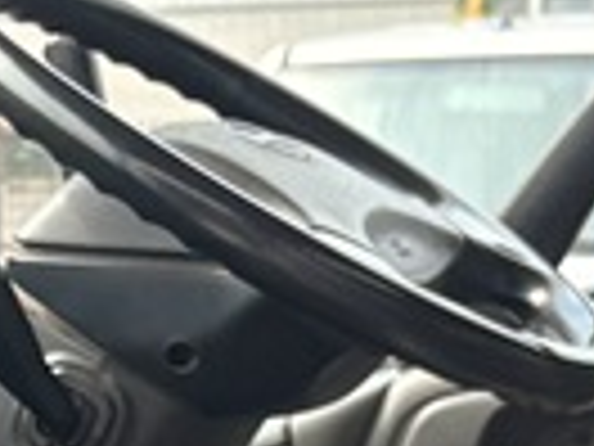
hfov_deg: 9.6
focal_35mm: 201
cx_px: -202
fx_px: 3449
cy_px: 1343
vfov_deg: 6.7
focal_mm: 5.96
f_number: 1.6
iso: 50
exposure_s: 1/747
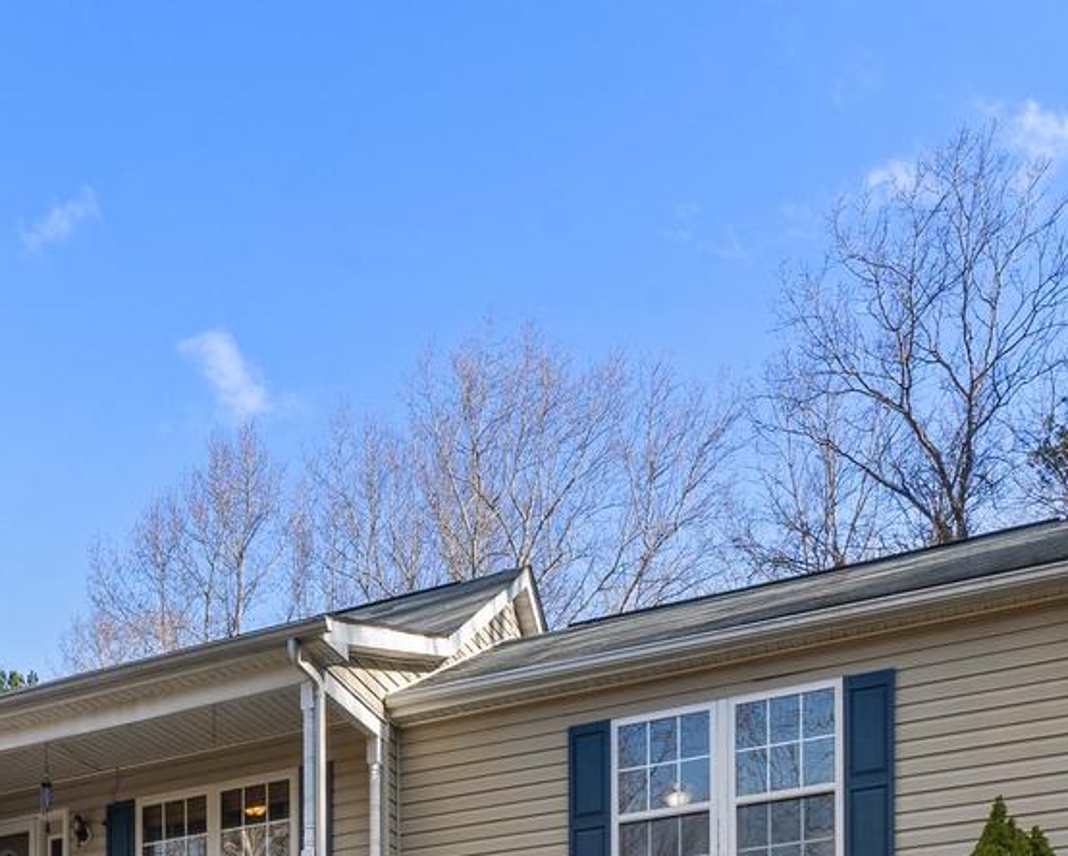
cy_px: 871
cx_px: 362
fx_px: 1234
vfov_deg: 34.5
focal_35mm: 39
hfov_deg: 46.1
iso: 250
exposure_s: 1/160
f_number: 13
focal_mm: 16
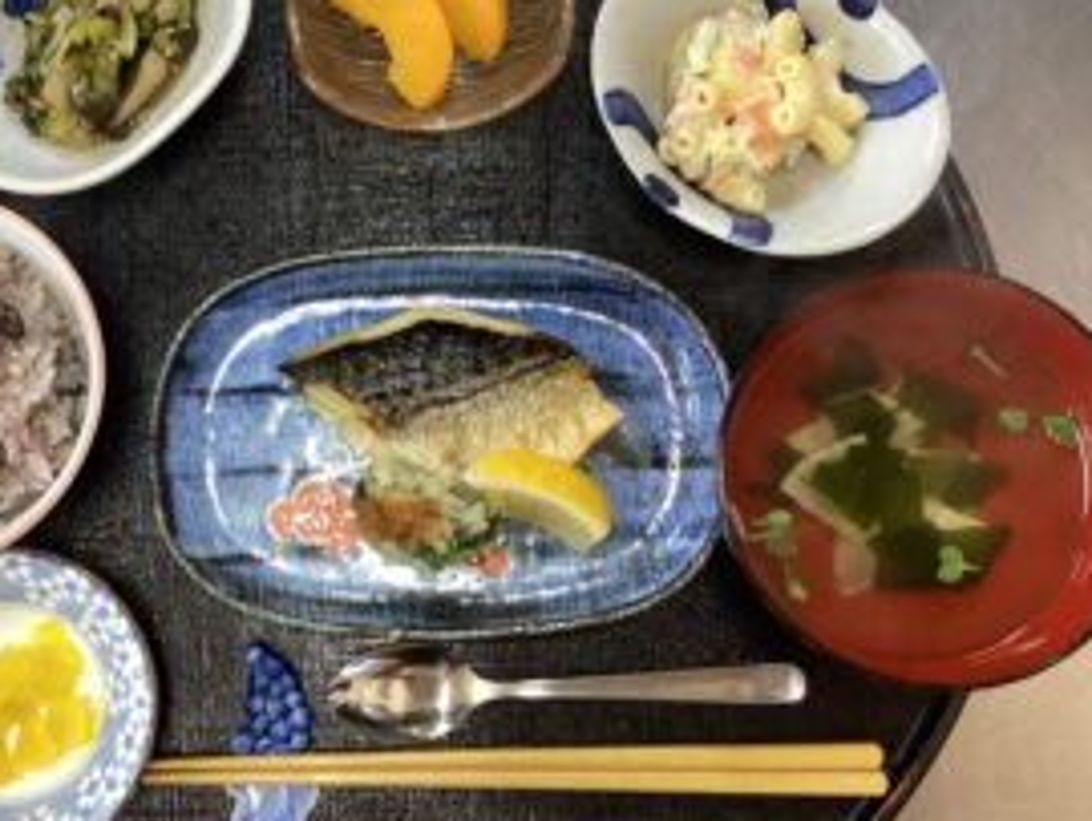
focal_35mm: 43
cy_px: 370
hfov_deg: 43.2
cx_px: 362
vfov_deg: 33.6
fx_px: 1358
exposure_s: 1/60
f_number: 2.4
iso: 200
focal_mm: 3.3
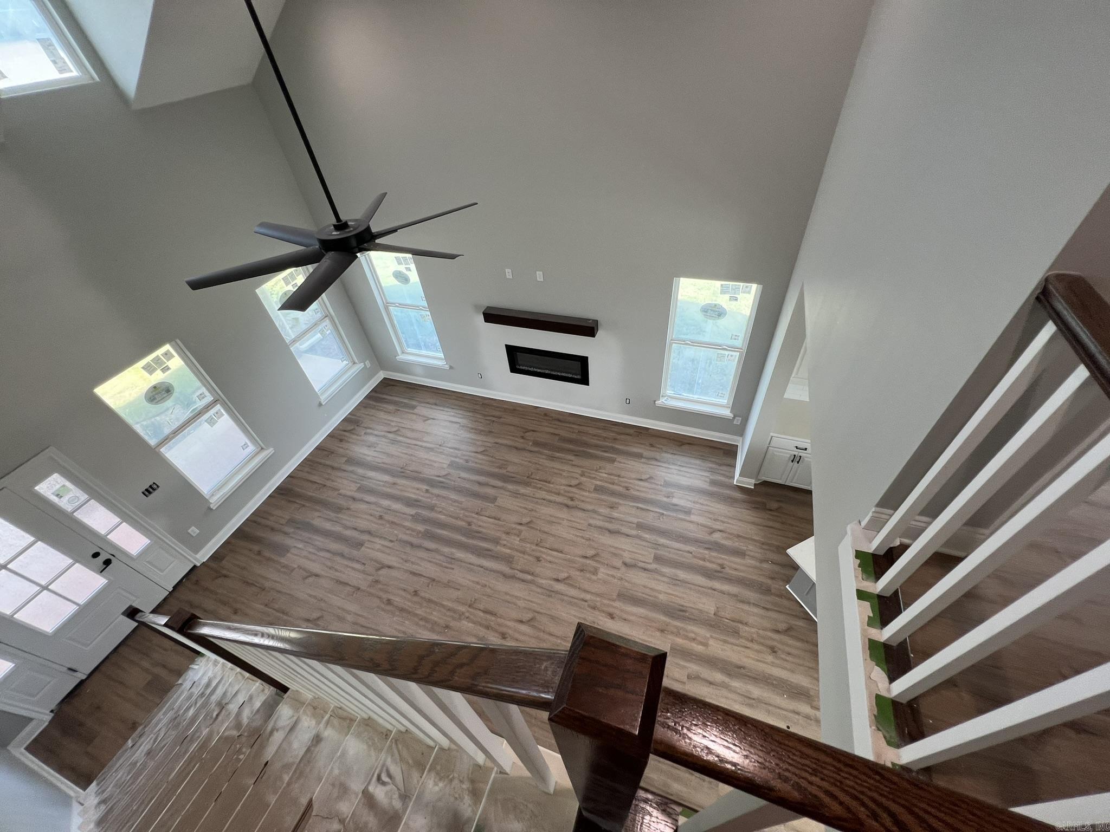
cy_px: 416
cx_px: 555
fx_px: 417
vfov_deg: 89.9
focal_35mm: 13
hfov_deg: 106.2
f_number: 1.8
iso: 80
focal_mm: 1.57
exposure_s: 1/120
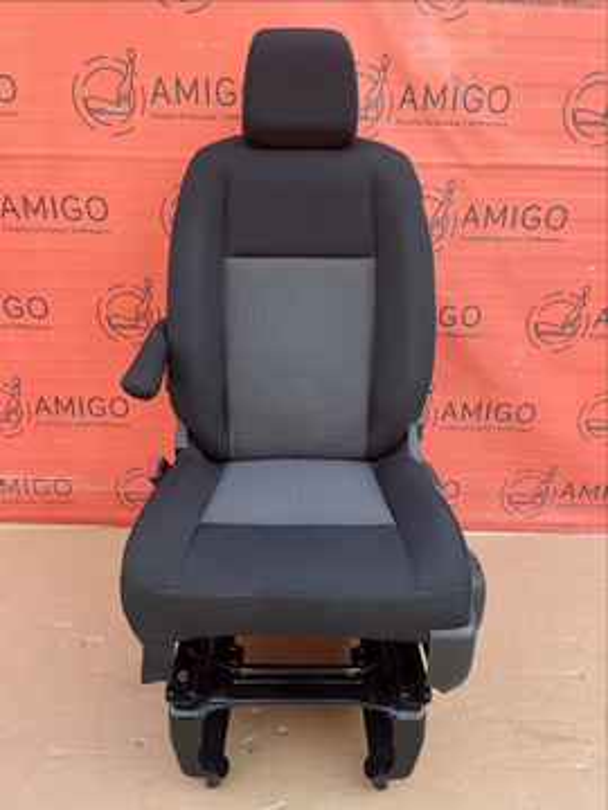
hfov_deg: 53.1
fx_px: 609
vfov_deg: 67.3
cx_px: 304
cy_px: 405
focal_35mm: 26
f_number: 1.6
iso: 40
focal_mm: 5.1
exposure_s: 1/154
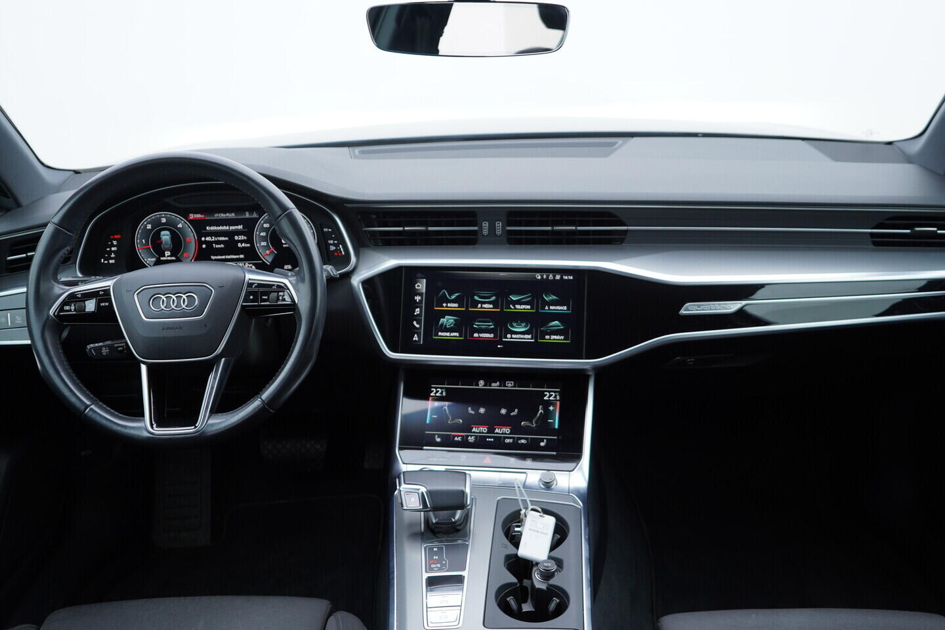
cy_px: 315
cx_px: 472
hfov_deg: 53.1
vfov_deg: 36.9
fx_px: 945
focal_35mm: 36
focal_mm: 24
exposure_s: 1/40
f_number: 2.8
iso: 125
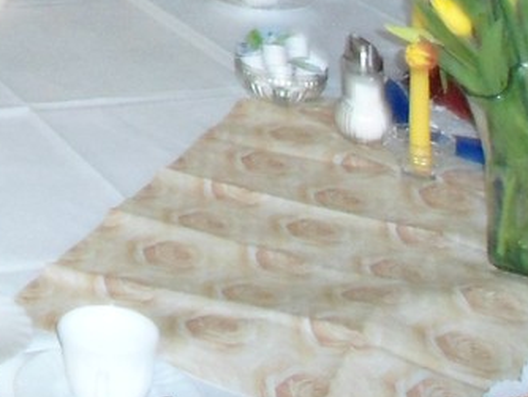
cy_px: -449
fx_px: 1710
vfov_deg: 11.6
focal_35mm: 112
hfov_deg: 16.0
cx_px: -277
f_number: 2.8
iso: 400
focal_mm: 4.7
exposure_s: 1/30
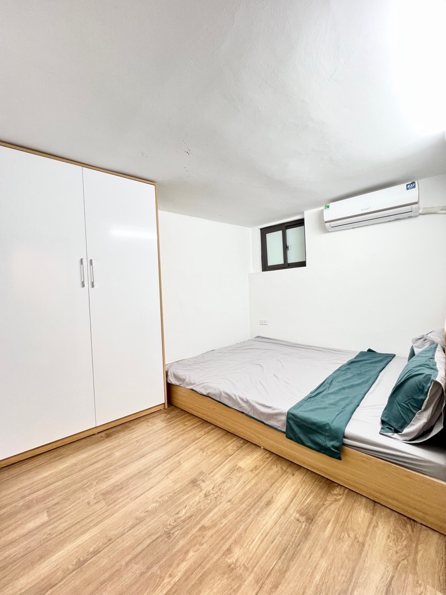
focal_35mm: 13
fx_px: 223
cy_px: 298
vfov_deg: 106.2
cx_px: 223
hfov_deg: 89.9
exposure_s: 1/50
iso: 160
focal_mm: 1.57
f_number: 1.8
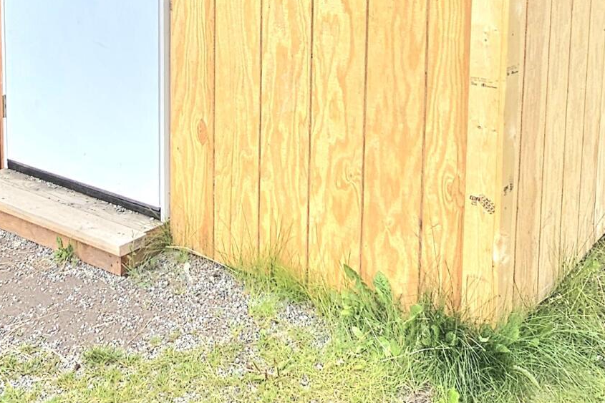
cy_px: -46
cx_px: 262
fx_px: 806
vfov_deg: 25.9
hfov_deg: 41.0
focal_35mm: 48
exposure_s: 1/1429
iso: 50
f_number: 2.2
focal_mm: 2.2
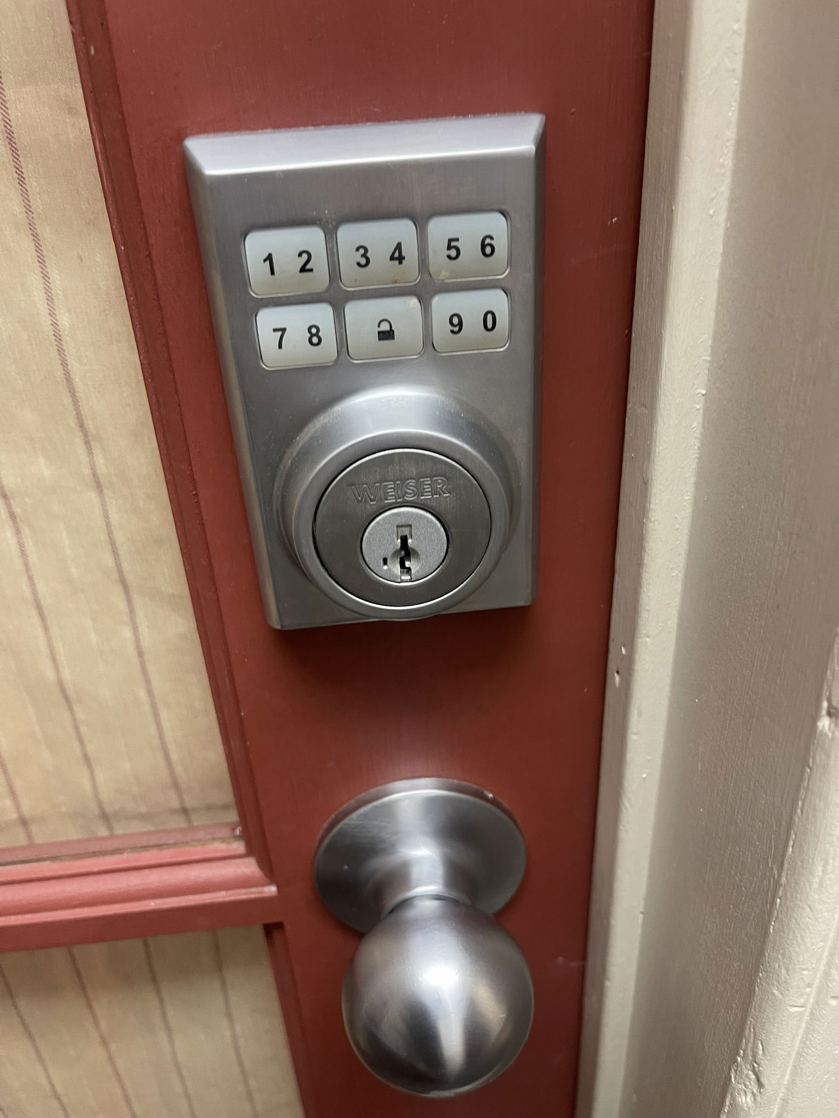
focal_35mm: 25
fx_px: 808
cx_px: 420
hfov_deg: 54.9
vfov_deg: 69.4
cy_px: 559
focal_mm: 5.1
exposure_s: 1/60
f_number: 1.6
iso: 320
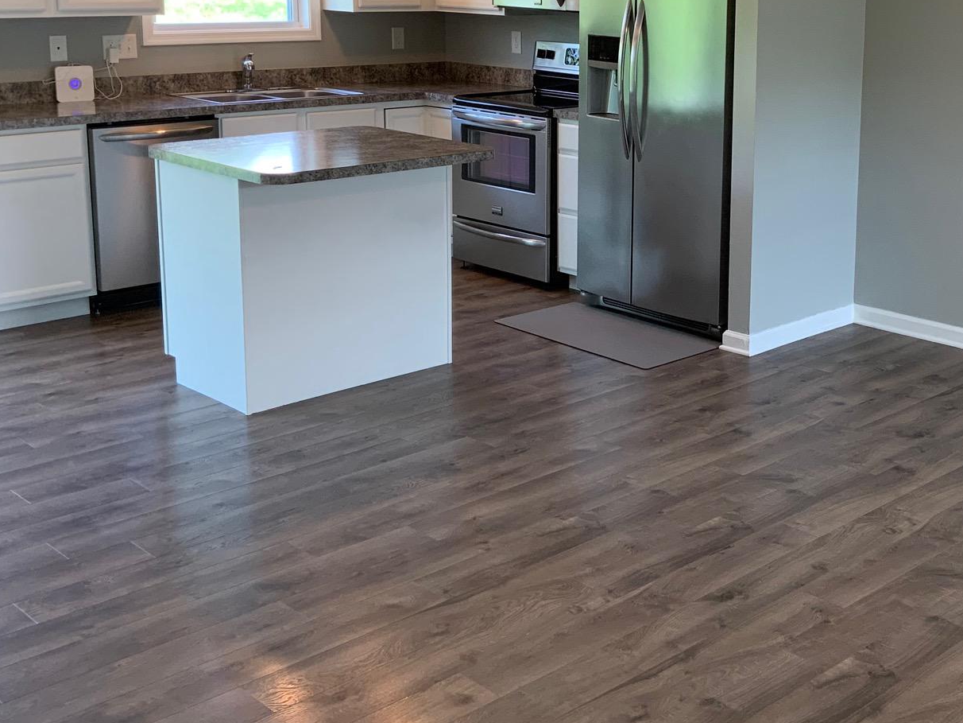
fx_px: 1363
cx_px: 708
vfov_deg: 29.3
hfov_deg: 38.0
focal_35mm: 49
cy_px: 194
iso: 50
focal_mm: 3
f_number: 1.8
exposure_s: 1/60
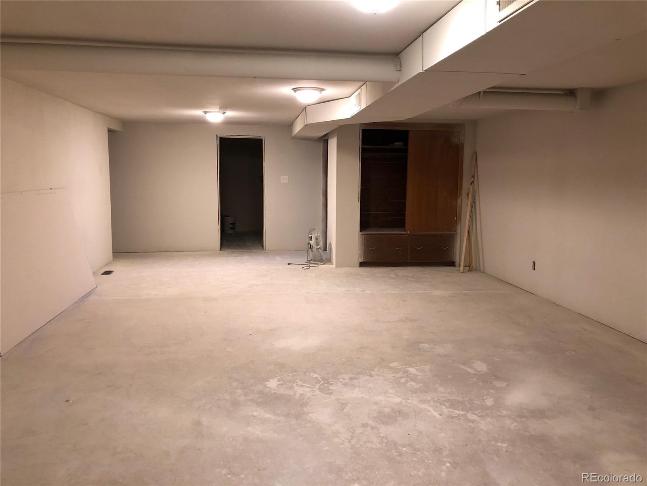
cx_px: 324
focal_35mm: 28
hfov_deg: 63.4
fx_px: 523
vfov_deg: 49.7
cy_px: 243
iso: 64
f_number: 1.8
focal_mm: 4
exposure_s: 1/15
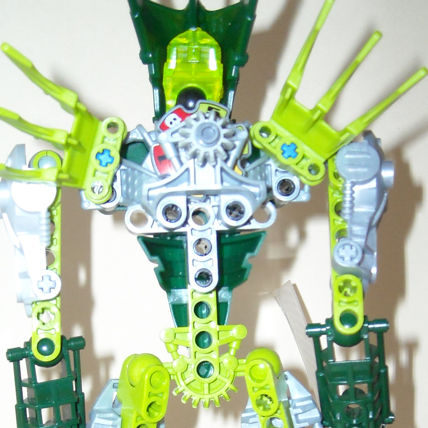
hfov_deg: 23.3
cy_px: 434
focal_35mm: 74
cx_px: 172
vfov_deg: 22.4
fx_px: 1035
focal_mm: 5.7
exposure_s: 1/60
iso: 200
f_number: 2.8
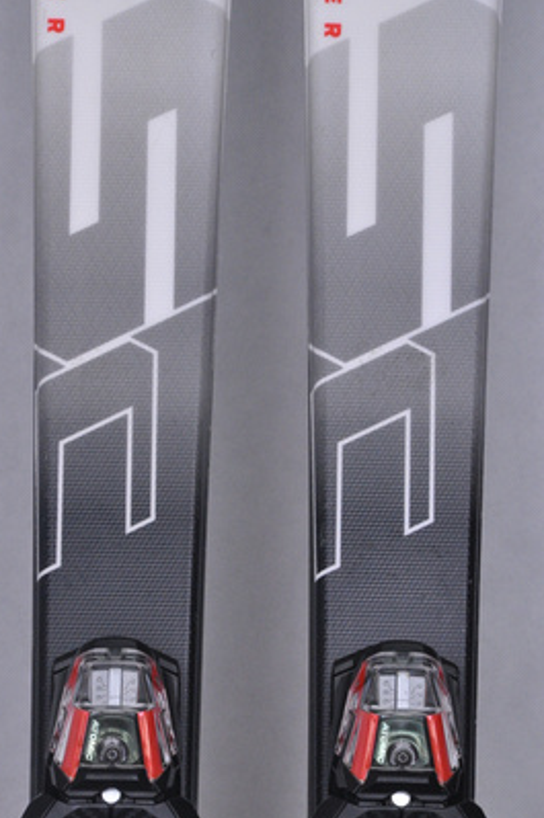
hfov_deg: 7.7
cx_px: 260
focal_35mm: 178
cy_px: 422
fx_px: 4035
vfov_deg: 11.6
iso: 3200
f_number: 9.5
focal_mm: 105
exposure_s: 1/125
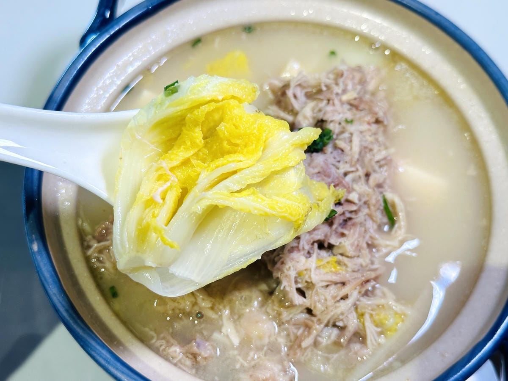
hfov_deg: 39.7
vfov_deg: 30.3
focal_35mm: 48
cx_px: 254
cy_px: 190
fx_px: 704
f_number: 1.78
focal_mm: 6.86
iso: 80
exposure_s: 1/120
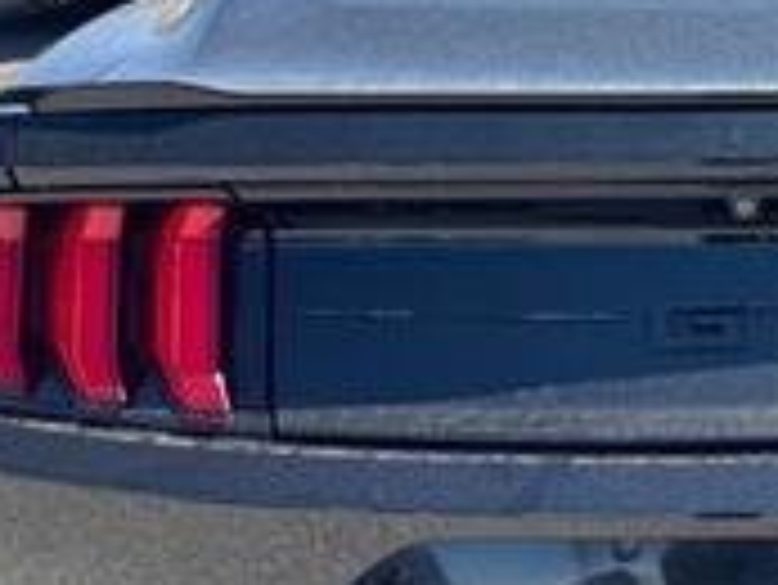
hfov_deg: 26.2
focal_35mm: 70
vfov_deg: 21.0
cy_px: 328
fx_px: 1574
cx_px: 791
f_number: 1.78
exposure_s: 1/1597
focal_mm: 6.76
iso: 80
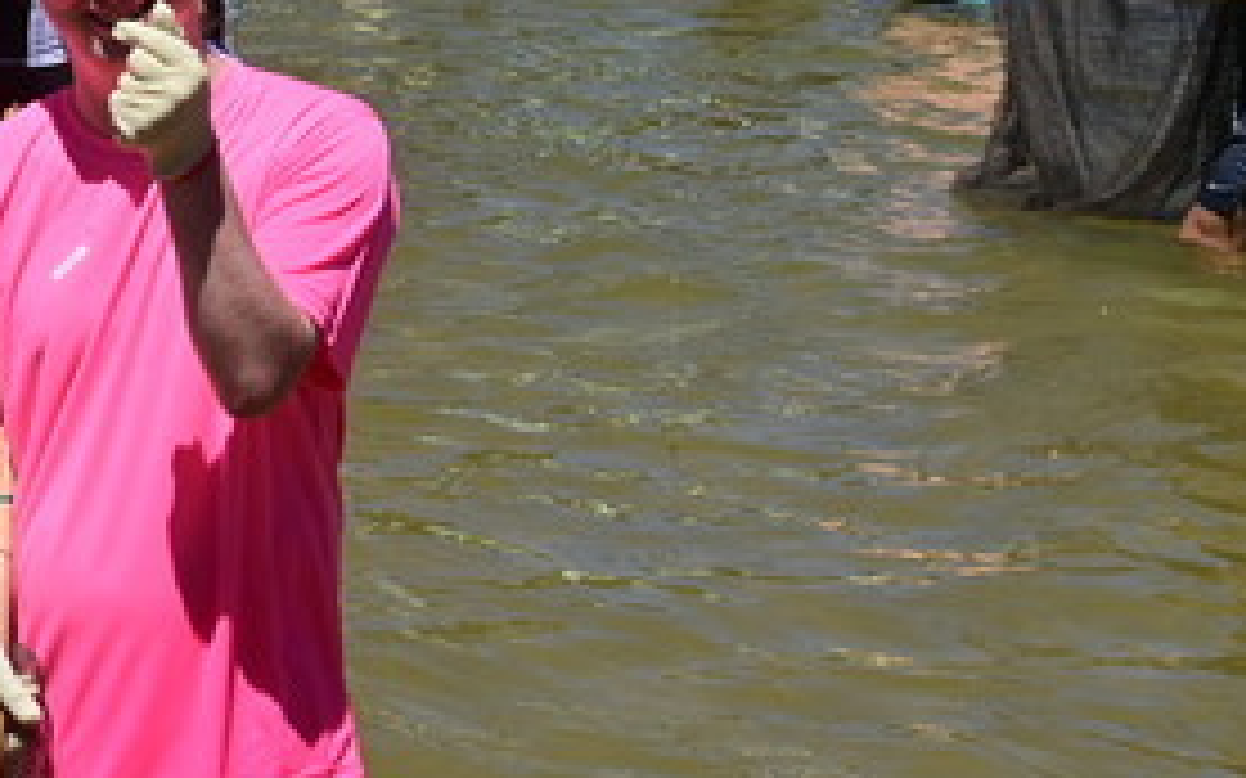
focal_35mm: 106
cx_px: -40
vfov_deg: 12.3
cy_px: 247
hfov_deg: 19.0
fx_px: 3599
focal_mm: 48
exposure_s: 1/200
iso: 320
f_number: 18
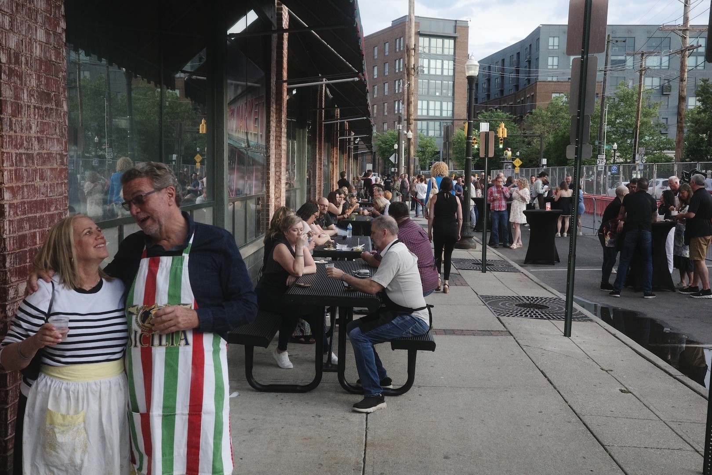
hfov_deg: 48.5
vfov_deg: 33.4
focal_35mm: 40
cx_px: 356
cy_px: 238
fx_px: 791
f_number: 5.6
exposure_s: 1/1000
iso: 3200
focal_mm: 26
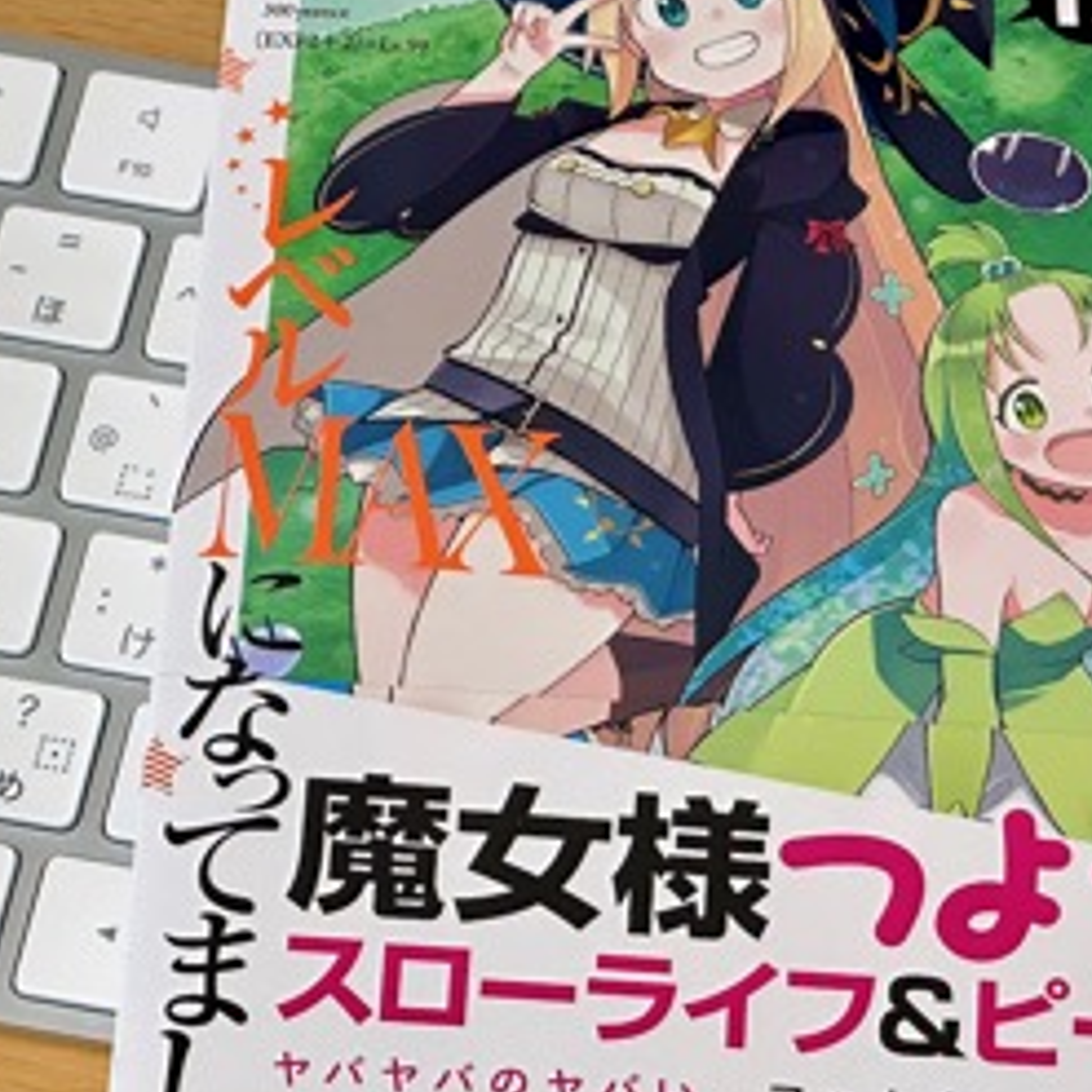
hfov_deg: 11.7
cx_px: 774
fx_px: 5318
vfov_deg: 11.7
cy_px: 550
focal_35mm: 149
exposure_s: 1/61
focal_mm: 9
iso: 250
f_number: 2.8
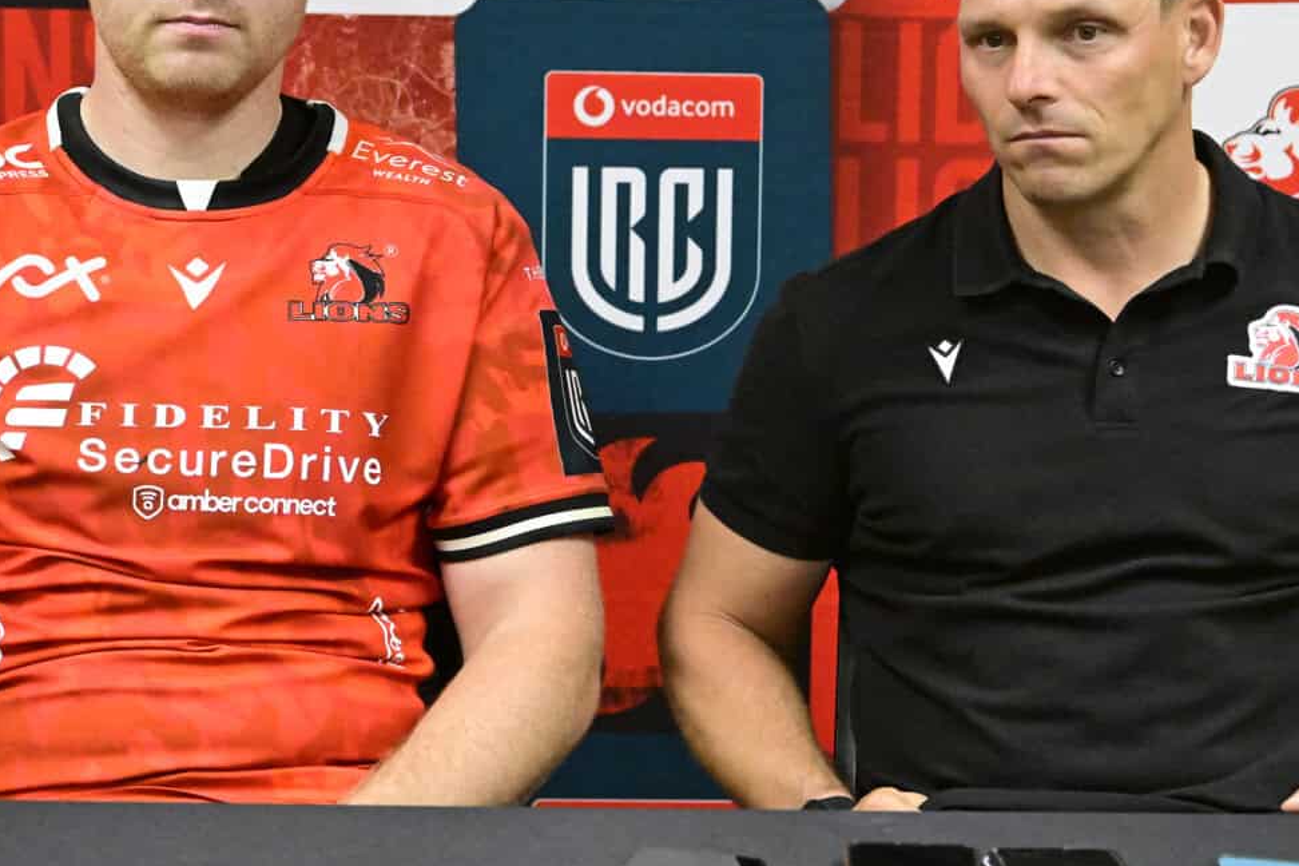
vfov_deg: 12.7
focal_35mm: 108
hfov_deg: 18.9
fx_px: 3897
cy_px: 286
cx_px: 740
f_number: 6.3
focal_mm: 70
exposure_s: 1/500
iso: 25600
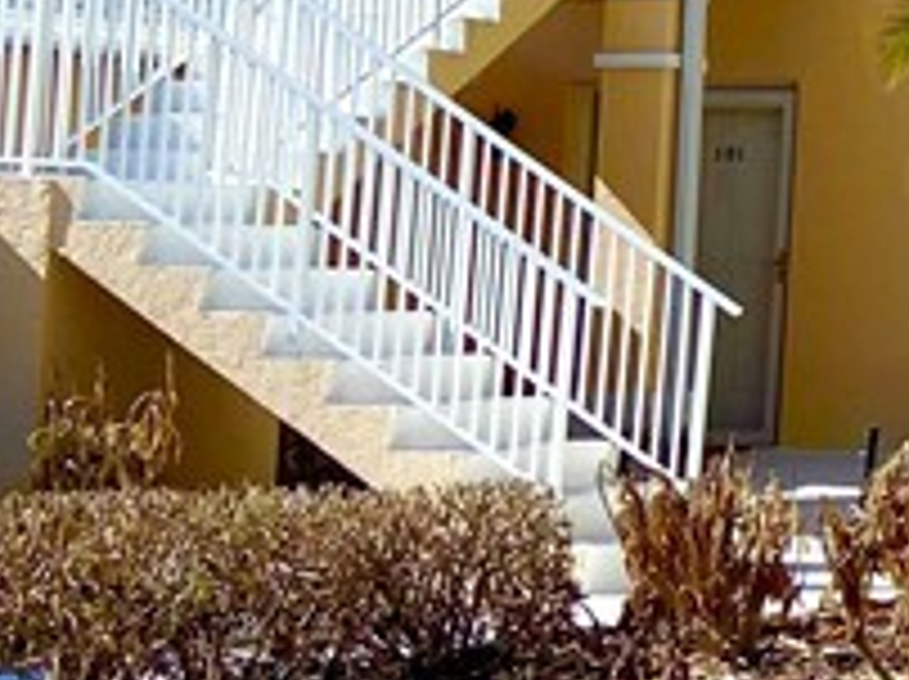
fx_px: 3462
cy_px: -41
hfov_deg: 12.5
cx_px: 1998
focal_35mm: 132
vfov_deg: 11.1
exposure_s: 1/2688
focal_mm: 4.25
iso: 32
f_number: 1.8
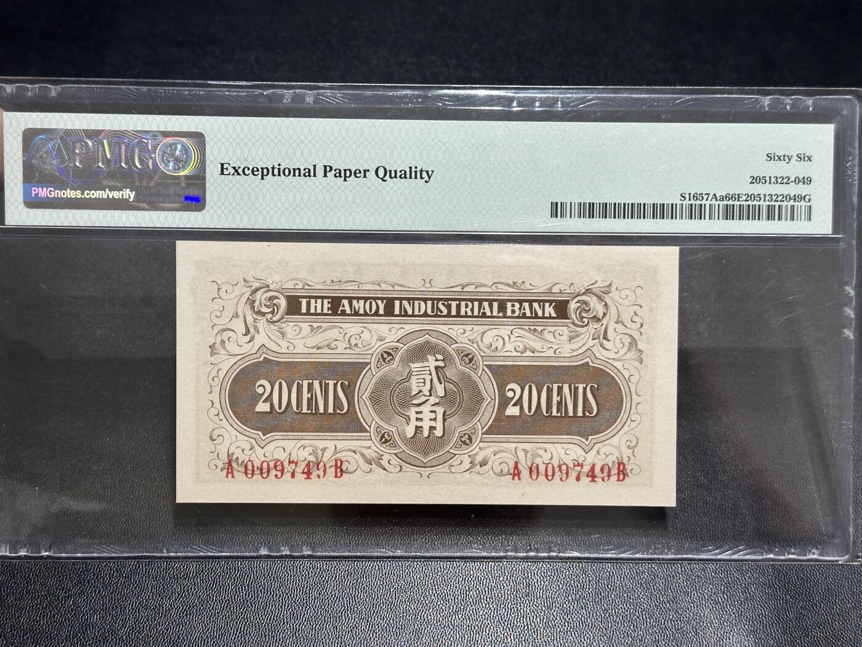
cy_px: 324
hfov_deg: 39.7
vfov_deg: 30.3
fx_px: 1195
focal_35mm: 48
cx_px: 431
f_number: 1.78
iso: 125
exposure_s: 1/50
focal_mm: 6.86
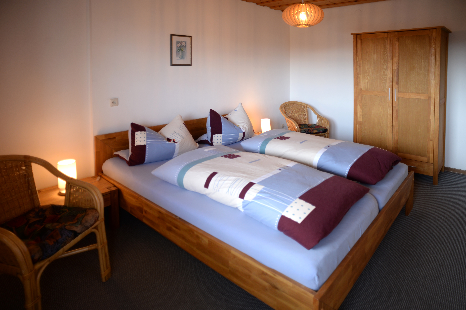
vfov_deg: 61.9
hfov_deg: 84.0
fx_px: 259
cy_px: 155
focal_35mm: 20
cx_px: 233
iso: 200
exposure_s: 1/60
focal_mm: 20
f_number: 2.8
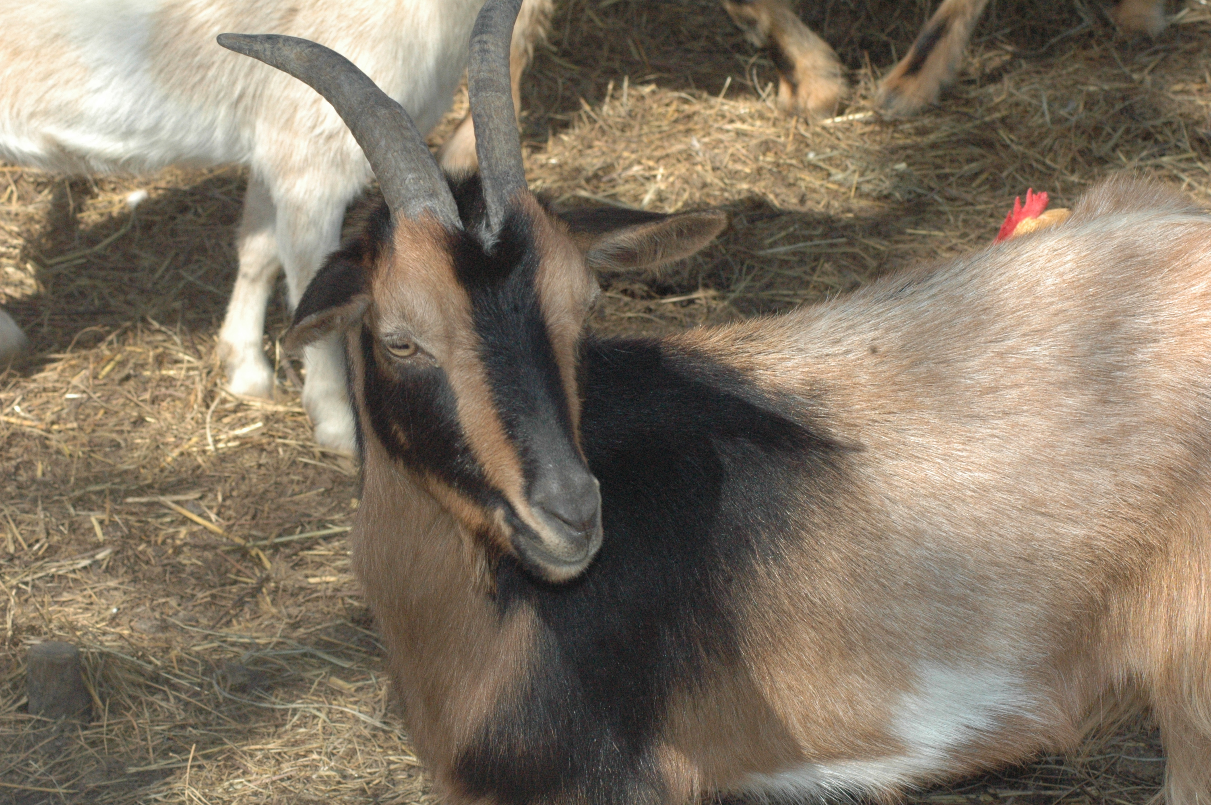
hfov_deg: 19.5
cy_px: 402
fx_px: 3529
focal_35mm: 105
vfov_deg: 13.0
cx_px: 606
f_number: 11
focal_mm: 70
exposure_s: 1/500
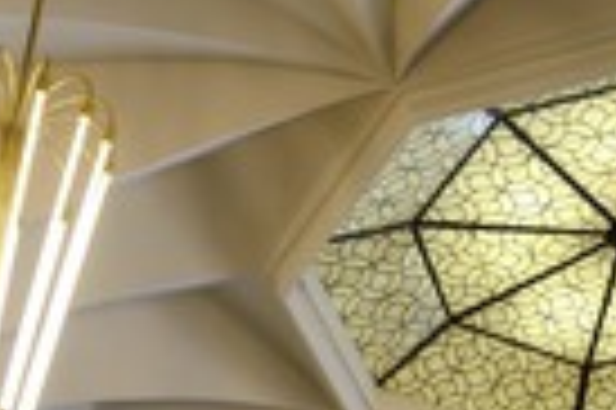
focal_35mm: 89
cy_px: 442
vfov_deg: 15.0
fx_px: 1521
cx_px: 328
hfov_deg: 22.9
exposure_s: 1/100
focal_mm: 29
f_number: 5
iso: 200
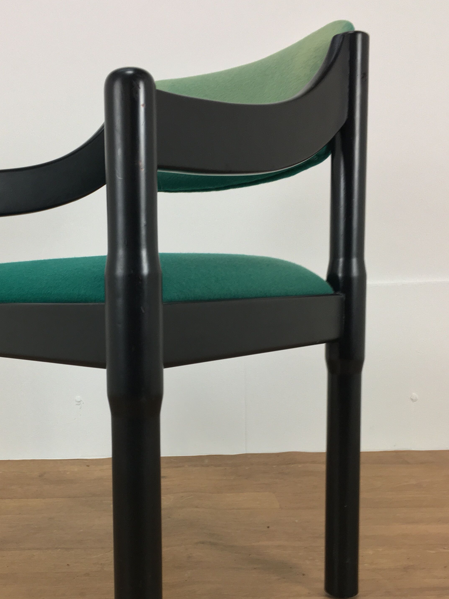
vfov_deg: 45.4
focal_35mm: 41
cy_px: 378
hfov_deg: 34.8
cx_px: 145
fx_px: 709
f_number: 2.2
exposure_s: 1/33
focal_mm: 4.15
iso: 64
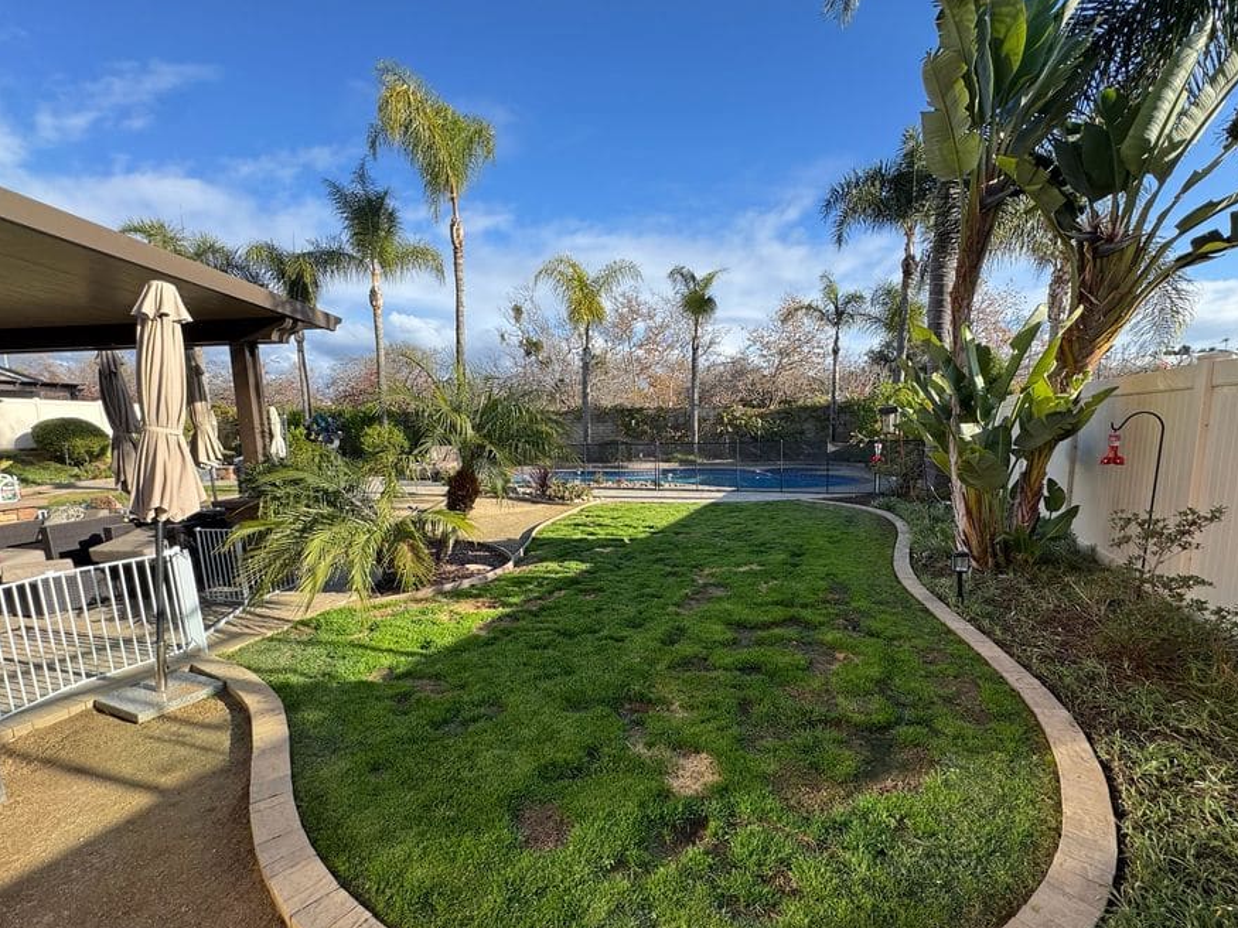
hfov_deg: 94.5
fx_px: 572
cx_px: 638
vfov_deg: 77.8
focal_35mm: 16
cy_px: 519
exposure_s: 1/646
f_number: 2.2
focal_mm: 2.22
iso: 50
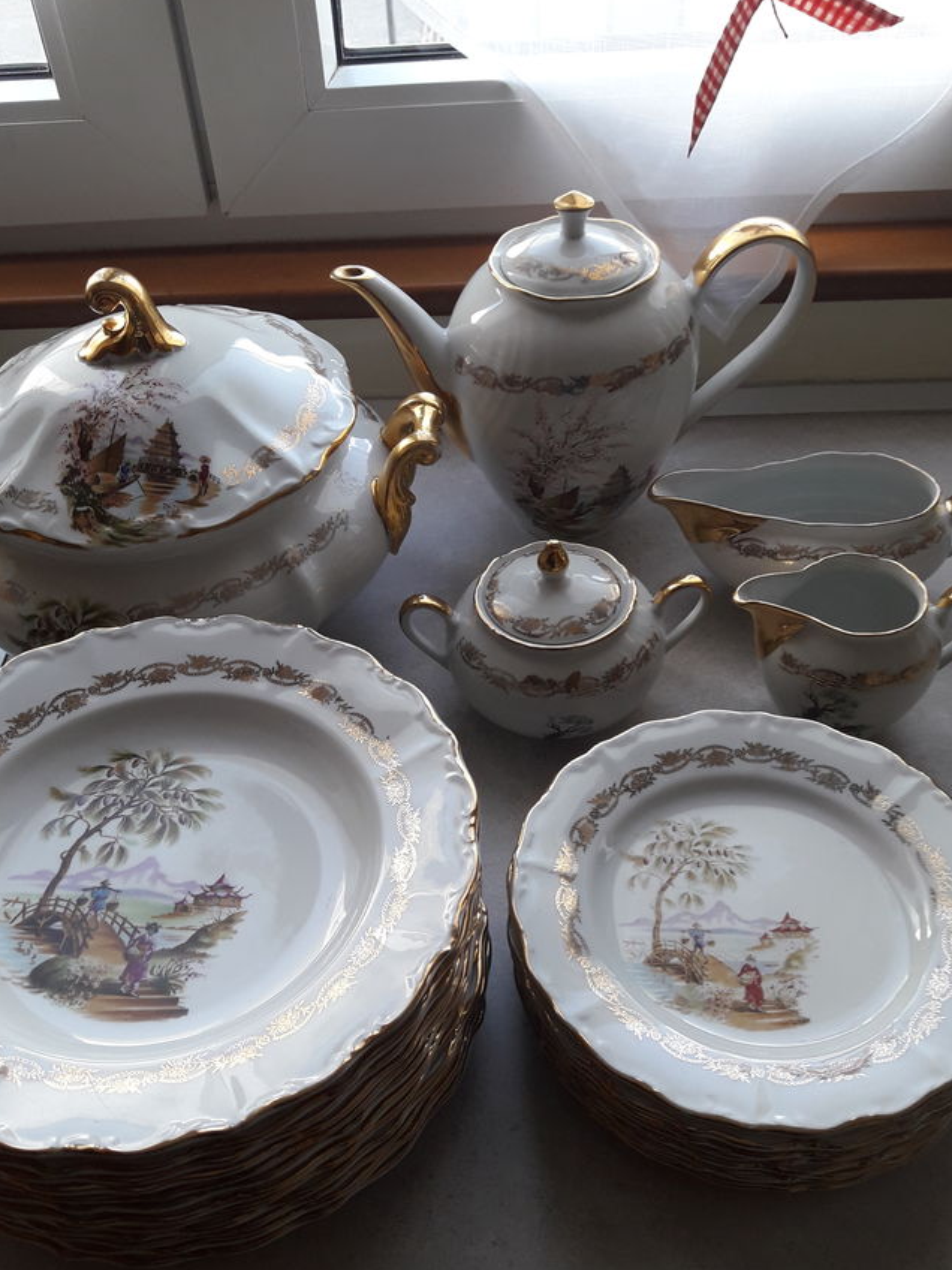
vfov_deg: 55.2
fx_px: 1210
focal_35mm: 33
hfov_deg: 42.9
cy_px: 705
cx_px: 437
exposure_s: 1/100
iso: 64
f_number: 1.9
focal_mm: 3.7
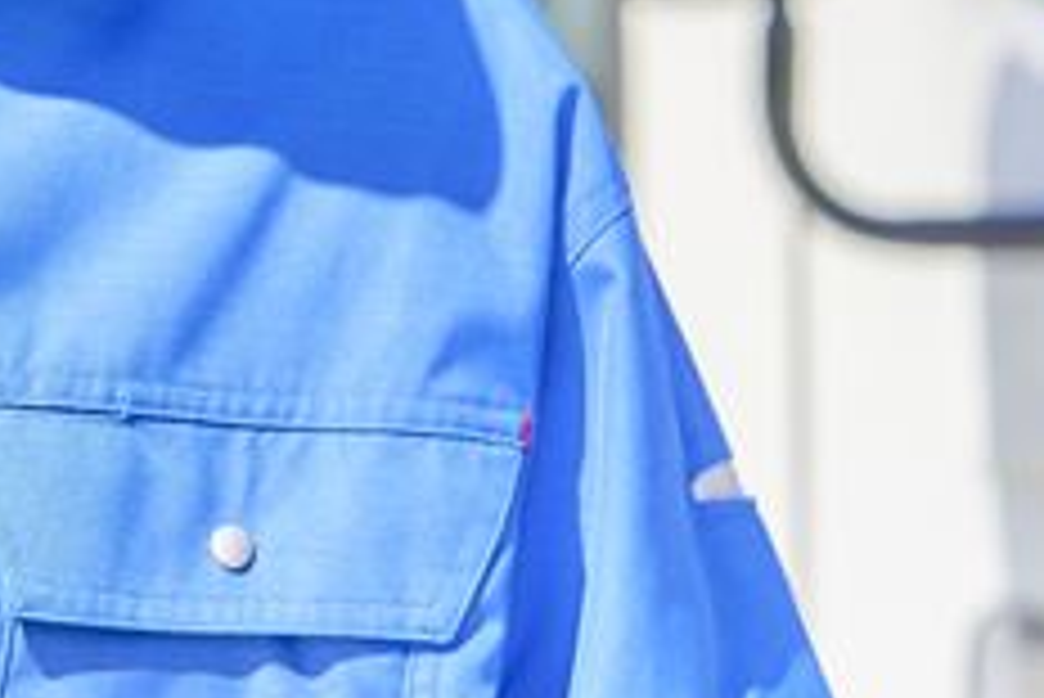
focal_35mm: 264
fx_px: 7660
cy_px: -333
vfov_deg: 5.2
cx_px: -225
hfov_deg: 7.7
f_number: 4.5
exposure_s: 1/1000
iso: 200
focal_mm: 85
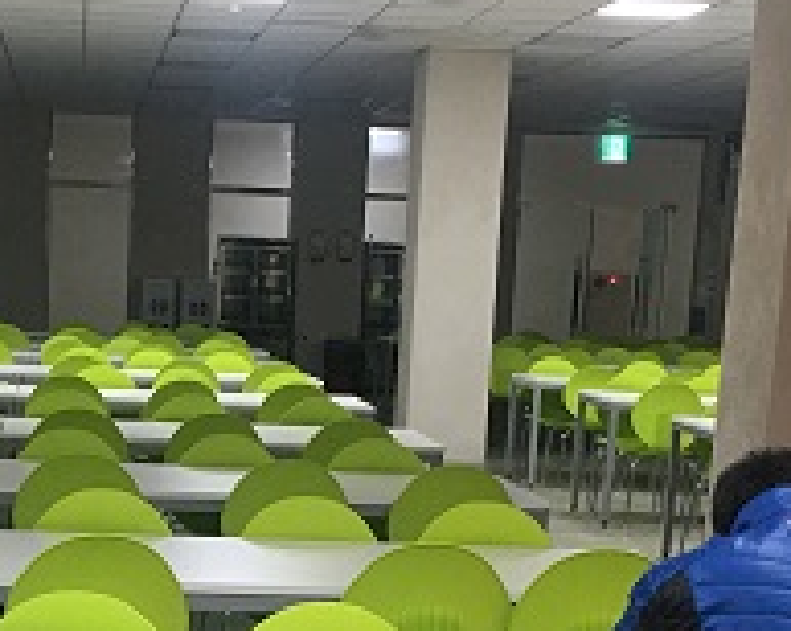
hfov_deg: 21.6
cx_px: 197
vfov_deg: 17.0
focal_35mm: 88
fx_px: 2058
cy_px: 664
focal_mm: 4.15
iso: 32
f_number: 2.2
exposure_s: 1/30
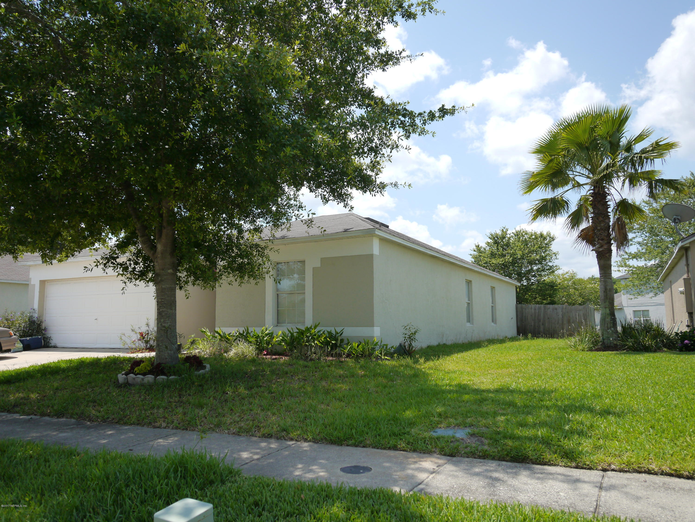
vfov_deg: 53.1
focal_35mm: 26
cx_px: 348
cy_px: 261
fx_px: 522
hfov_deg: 67.3
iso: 160
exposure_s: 1/1000
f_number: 4.5
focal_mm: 13
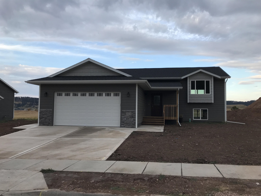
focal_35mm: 28
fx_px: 211
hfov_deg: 63.4
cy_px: 98
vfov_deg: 49.7
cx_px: 130
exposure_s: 1/396
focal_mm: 3.99
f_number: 1.8
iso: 20
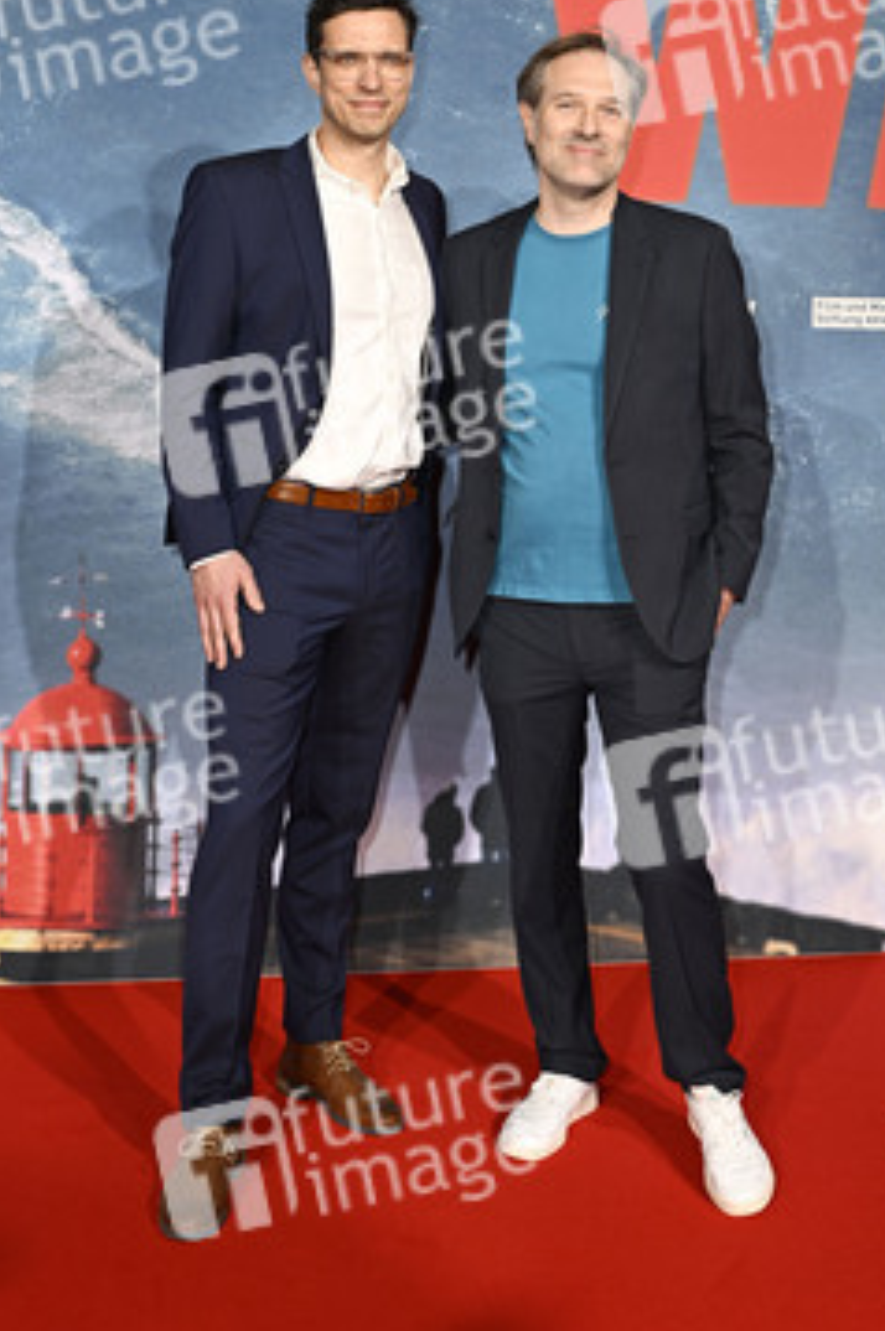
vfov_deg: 50.0
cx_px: 454
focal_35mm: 39
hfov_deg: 34.5
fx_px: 1425
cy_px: 595
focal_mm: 34.5
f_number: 3.5
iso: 125
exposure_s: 1/200
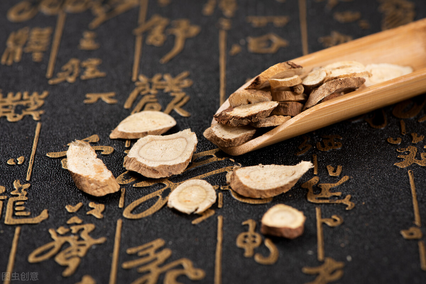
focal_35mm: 105
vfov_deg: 13.1
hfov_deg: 19.4
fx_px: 1243
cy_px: 142
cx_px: 213
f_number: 13
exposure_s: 1/125
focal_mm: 105
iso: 125
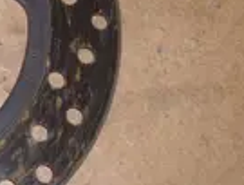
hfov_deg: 14.8
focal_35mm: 124
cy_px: -27
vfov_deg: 11.8
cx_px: -119
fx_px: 876
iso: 50
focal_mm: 5.8
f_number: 2.8
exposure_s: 1/30
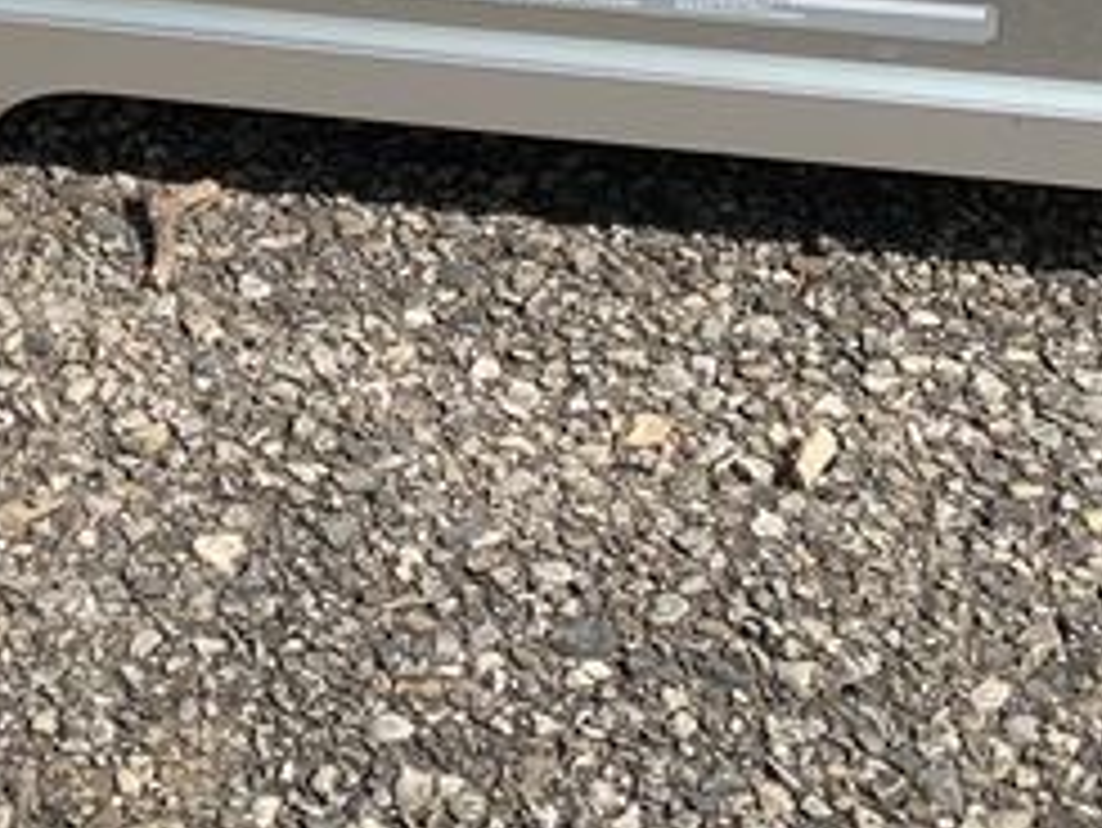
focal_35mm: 106
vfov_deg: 12.8
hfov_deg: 17.1
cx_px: -436
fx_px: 3376
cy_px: -644
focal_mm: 4.25
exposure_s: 1/3521
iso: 25
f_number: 1.8
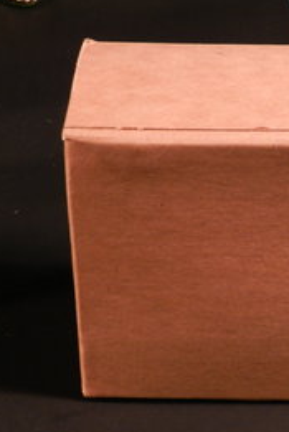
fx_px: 1010
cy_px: 242
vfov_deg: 24.2
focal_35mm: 84
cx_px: 266
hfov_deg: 16.1
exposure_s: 1/13
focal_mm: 9.4
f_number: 4.4
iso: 400
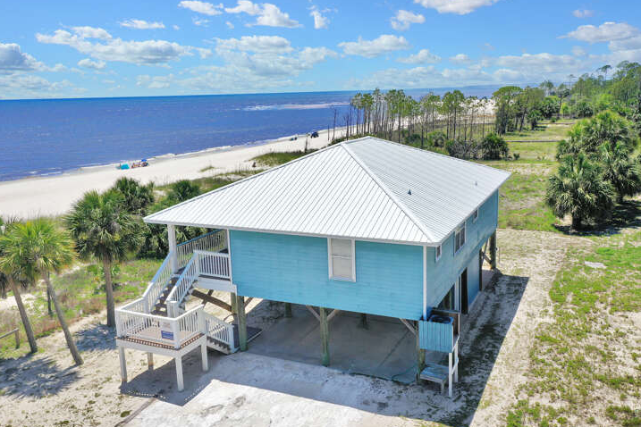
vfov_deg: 43.6
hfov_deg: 61.9
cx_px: 327
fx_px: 534
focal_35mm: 30
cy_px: 224
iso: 100
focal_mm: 10.26
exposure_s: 1/500
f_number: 6.3
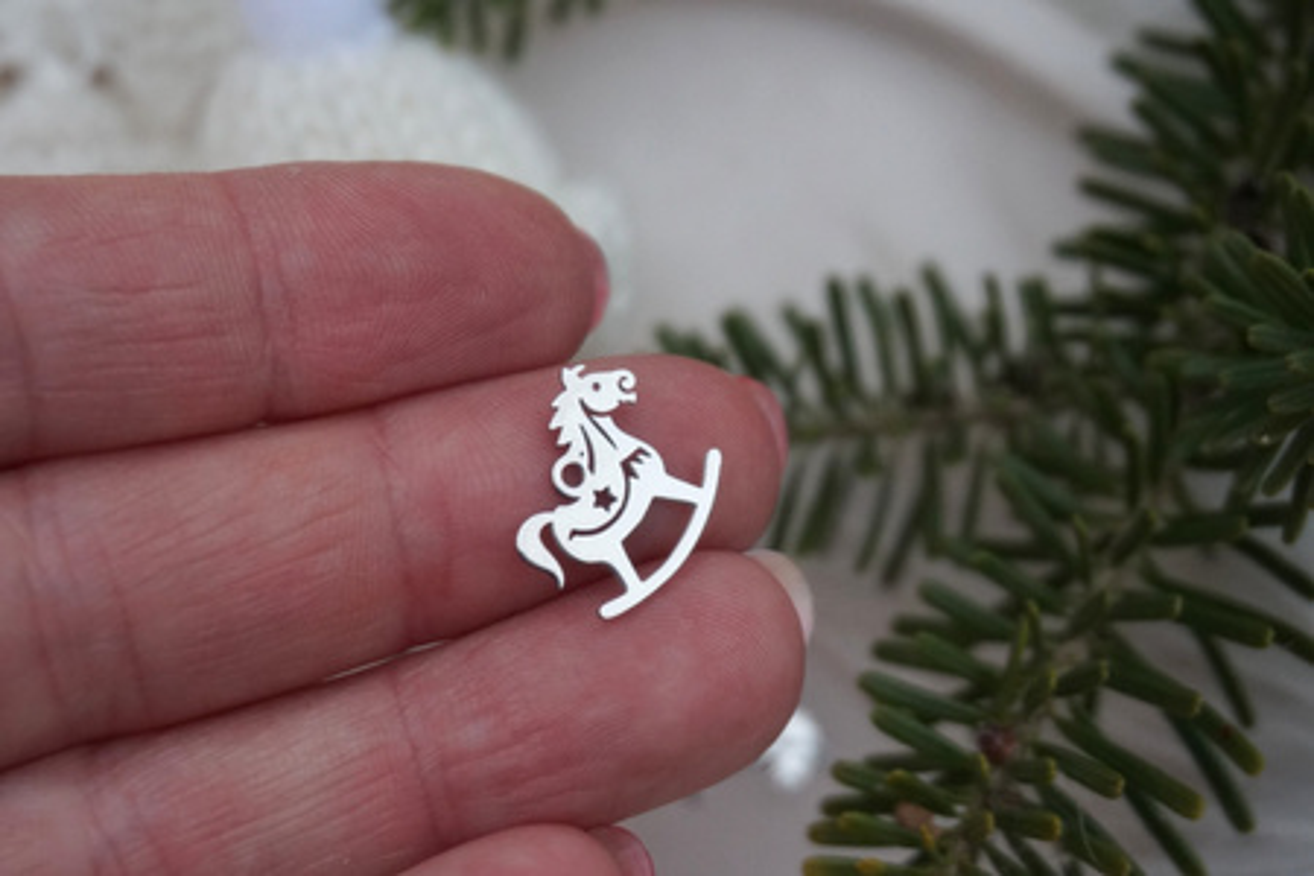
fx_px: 2026
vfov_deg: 24.4
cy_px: 438
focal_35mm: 56
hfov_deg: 35.9
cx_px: 657
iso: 1000
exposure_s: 1/60
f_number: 5.6
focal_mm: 37
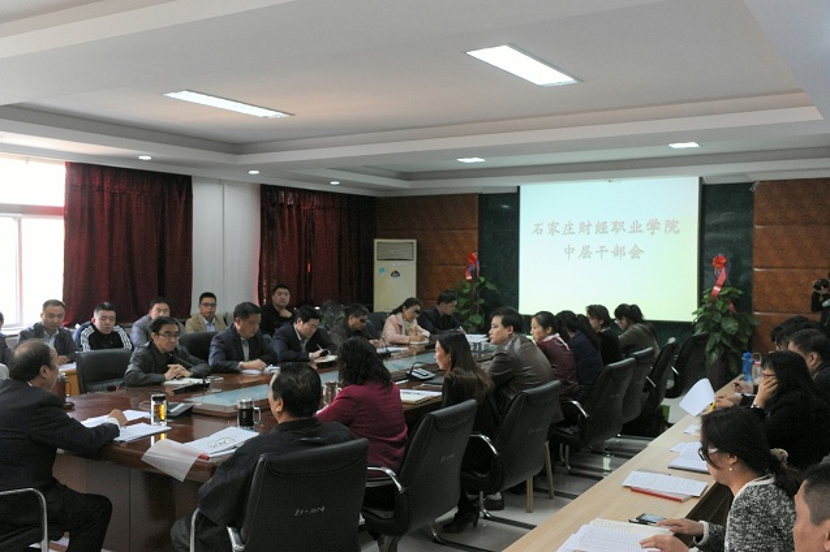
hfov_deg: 54.5
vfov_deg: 37.8
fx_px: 806
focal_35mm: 35
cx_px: 415
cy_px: 276
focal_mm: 35
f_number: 5.6
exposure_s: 1/125
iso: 3200
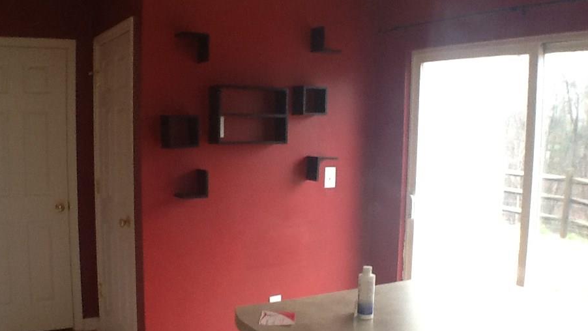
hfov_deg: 40.6
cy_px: 193
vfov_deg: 23.5
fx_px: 795
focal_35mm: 51
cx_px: 279
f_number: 2.4
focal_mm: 2.03
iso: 80
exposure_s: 1/30
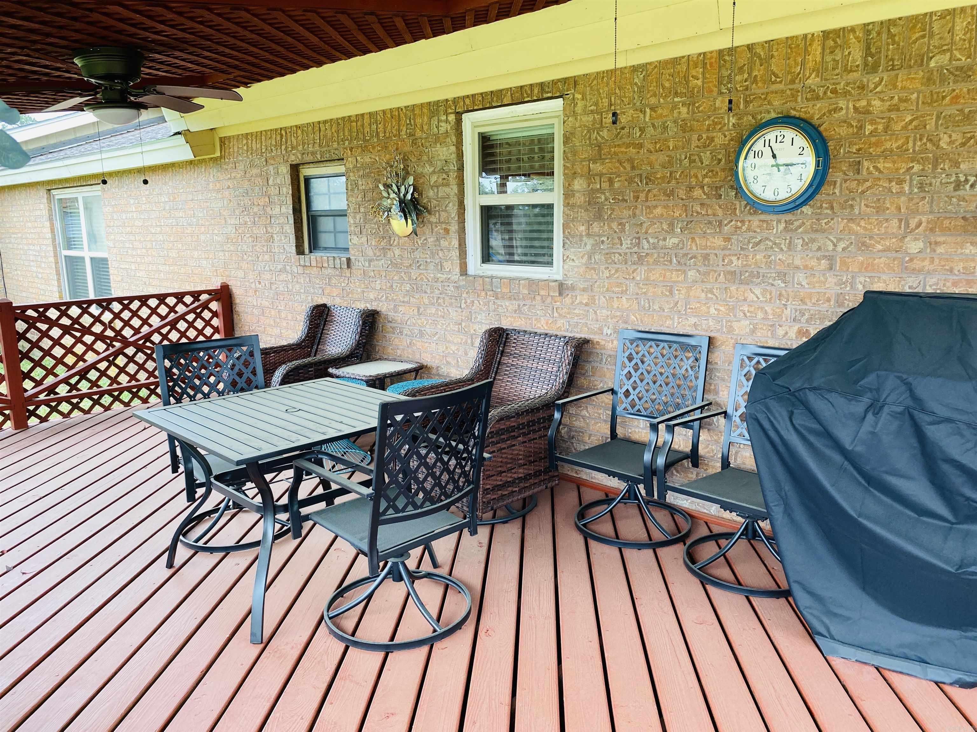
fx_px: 734
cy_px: 366
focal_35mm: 26
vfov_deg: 53.1
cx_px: 488
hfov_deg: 67.3
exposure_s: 1/122
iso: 100
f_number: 1.8
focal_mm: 4.25
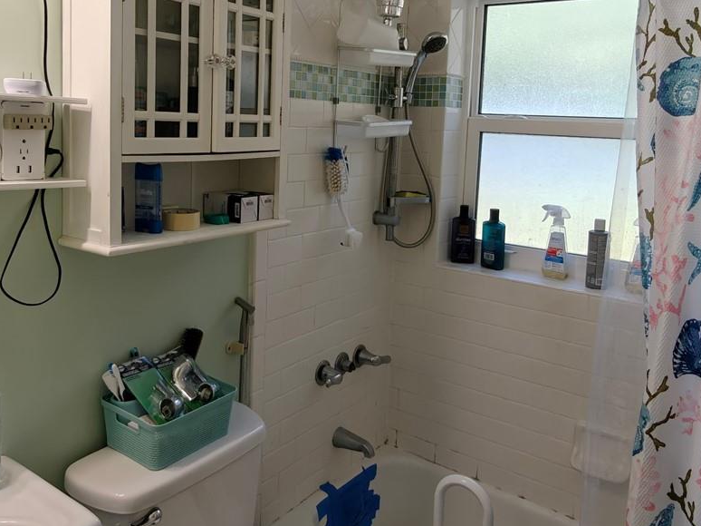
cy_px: 180
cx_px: 302
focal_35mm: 31
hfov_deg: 58.1
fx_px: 628
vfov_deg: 44.8
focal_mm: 2.3
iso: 200
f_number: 2
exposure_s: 1/120
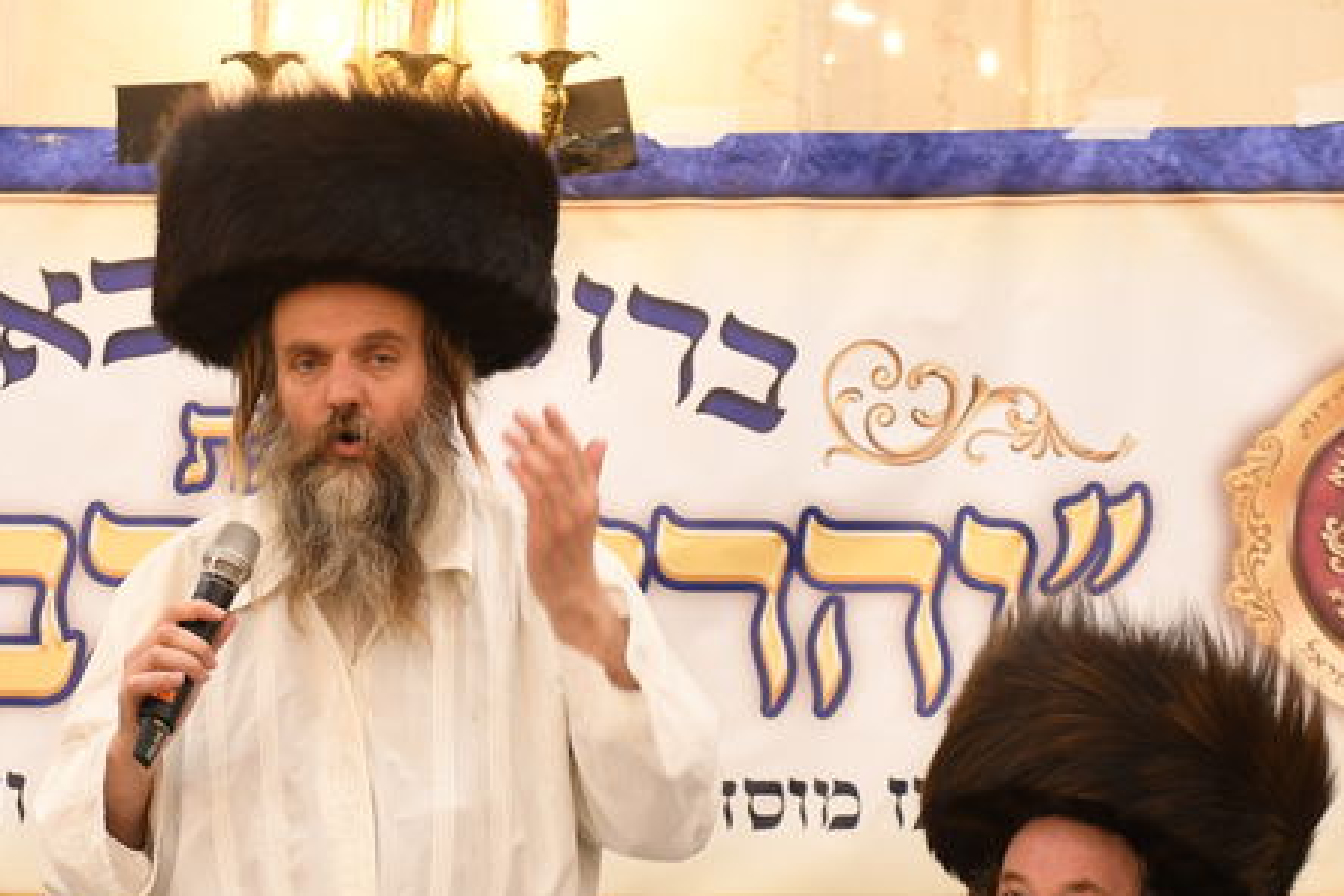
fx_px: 6122
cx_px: 363
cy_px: 798
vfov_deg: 8.3
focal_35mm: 164
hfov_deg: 12.5
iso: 200
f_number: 2.8
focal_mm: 52
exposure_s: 1/100
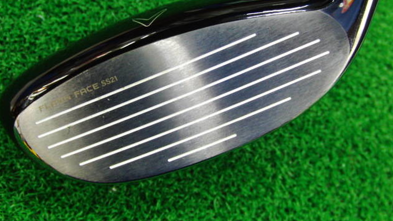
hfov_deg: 49.4
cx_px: 199
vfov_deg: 28.8
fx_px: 427
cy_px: 76
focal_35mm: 41
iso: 400
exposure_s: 1/30
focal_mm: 6.42
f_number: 3.6
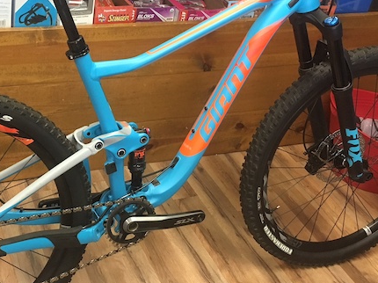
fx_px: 589
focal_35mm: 54
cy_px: 124
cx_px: 122
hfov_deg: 35.2
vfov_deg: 27.0
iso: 200
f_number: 2.2
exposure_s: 1/24
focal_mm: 4.15
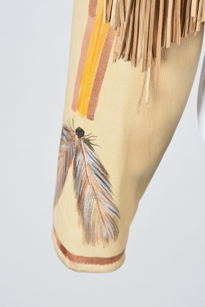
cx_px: 102
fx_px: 1343
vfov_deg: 13.0
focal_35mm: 158
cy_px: 154
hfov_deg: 8.7
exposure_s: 1/125
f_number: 16
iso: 320
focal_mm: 105
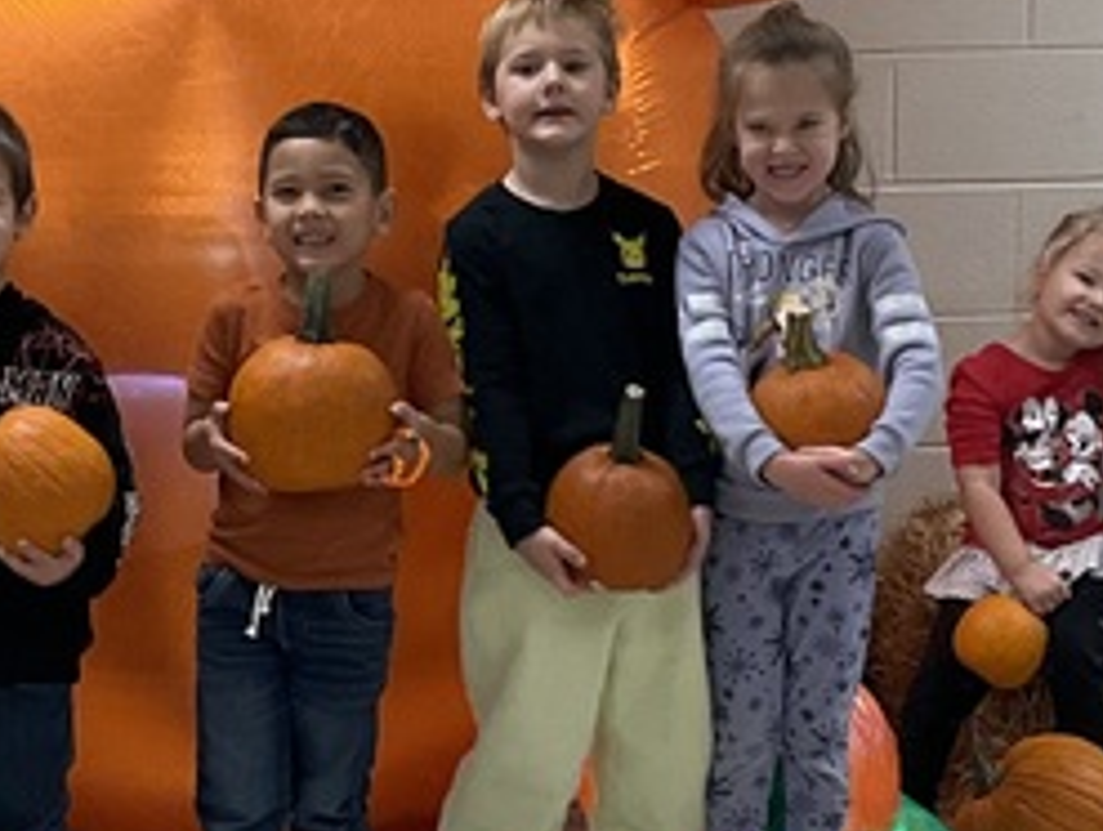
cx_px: 313
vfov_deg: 12.4
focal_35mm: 120
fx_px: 3829
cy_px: 398
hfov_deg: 16.3
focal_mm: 3
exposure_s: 1/60
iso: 100
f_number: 1.8
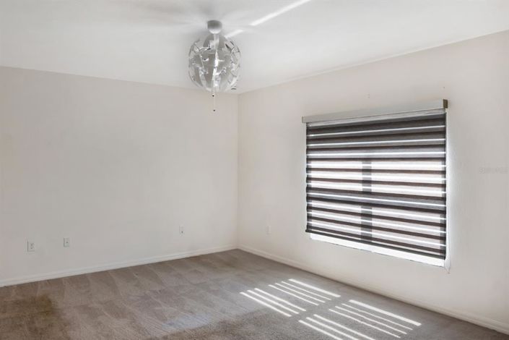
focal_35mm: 24
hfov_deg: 73.7
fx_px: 339
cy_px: 170
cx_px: 254
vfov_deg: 53.1
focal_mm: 16
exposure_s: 1/15
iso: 250
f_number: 7.1
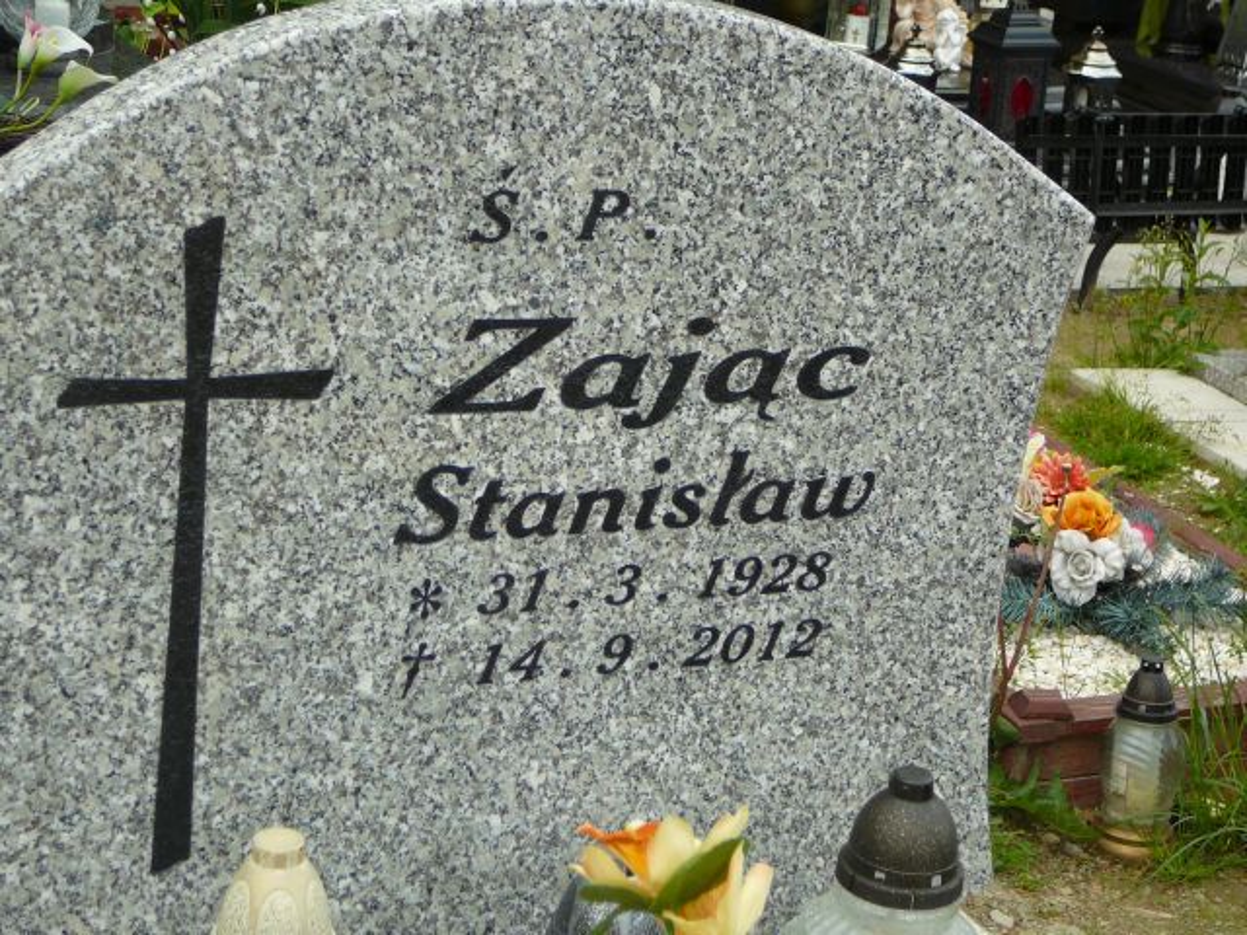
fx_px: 2774
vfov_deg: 19.1
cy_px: 468
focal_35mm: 77
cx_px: 624
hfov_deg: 25.3
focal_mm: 11.5
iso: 80
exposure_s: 1/250
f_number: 3.7
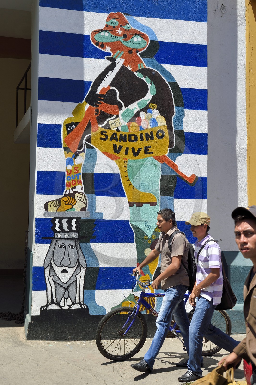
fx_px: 512
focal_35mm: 48
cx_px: 128
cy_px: 192
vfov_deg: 41.1
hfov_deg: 28.1
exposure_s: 1/250
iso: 200
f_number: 11
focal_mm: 48
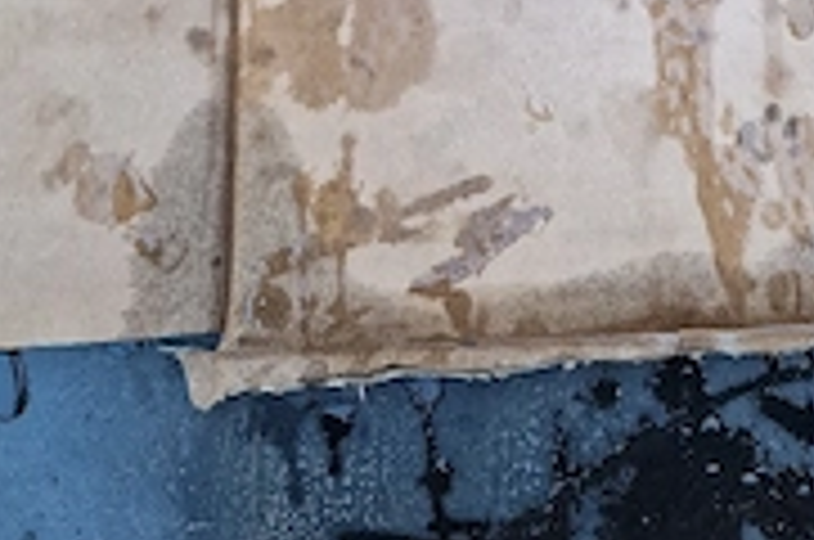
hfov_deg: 36.6
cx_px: 621
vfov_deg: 21.9
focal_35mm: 53
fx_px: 1196
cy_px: -225
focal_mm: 6.4
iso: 50
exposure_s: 1/100
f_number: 1.8
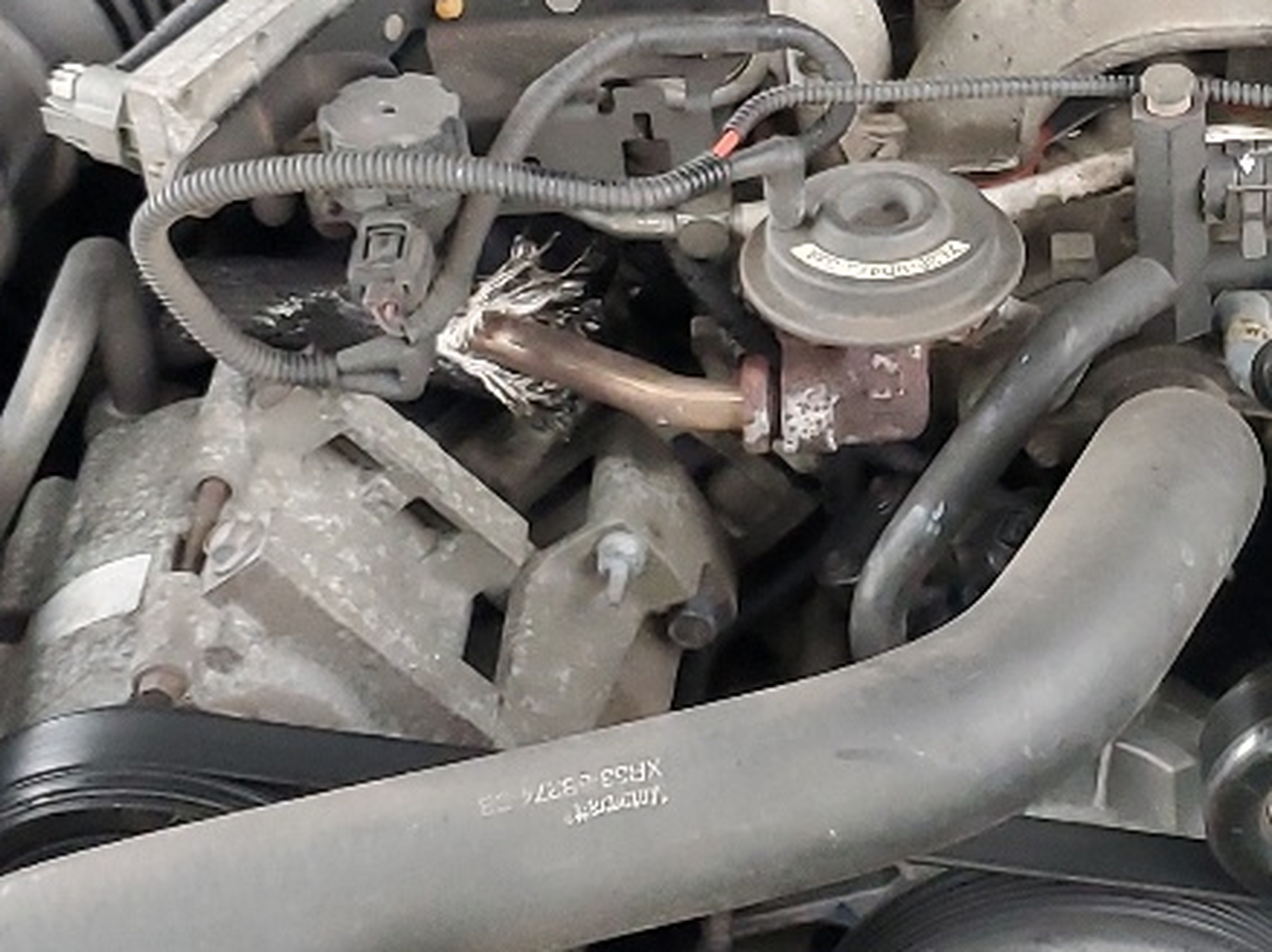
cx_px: 1121
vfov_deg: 15.5
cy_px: 258
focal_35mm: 95
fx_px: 3489
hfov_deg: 20.3
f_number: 1.5
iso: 195
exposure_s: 1/60.2
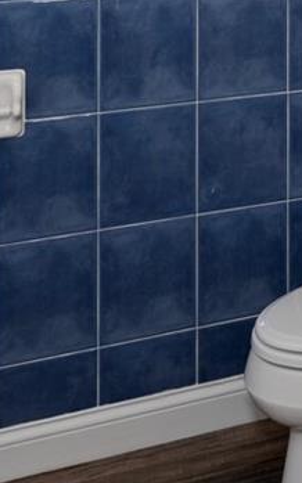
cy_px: -151
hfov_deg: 16.1
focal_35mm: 70
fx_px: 922
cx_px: 521
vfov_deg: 25.2
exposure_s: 1/50
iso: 200
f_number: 8
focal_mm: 15
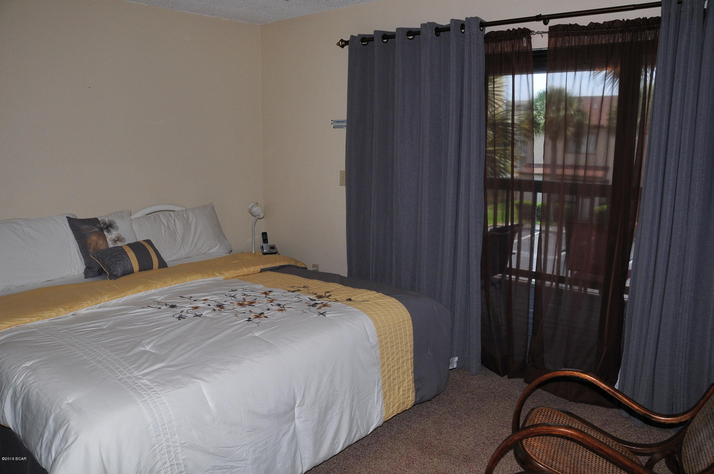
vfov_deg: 47.8
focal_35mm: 27
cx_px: 357
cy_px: 237
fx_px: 535
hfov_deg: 67.4
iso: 360
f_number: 8
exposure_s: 1/250
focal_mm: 18
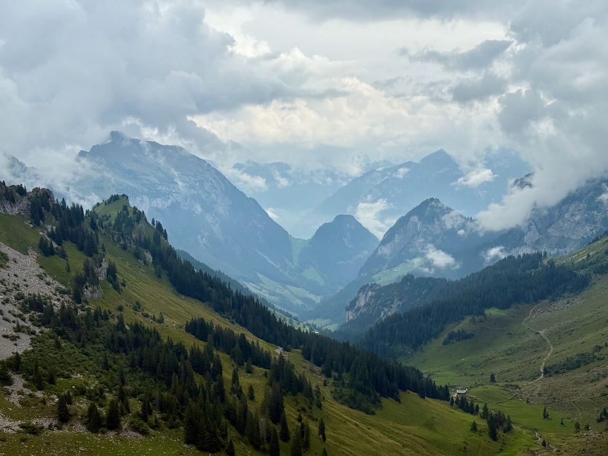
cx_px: 304
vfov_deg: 30.3
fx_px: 843
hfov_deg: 39.7
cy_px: 228
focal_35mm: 48
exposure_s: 1/6024
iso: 80
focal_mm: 6.76
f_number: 1.78
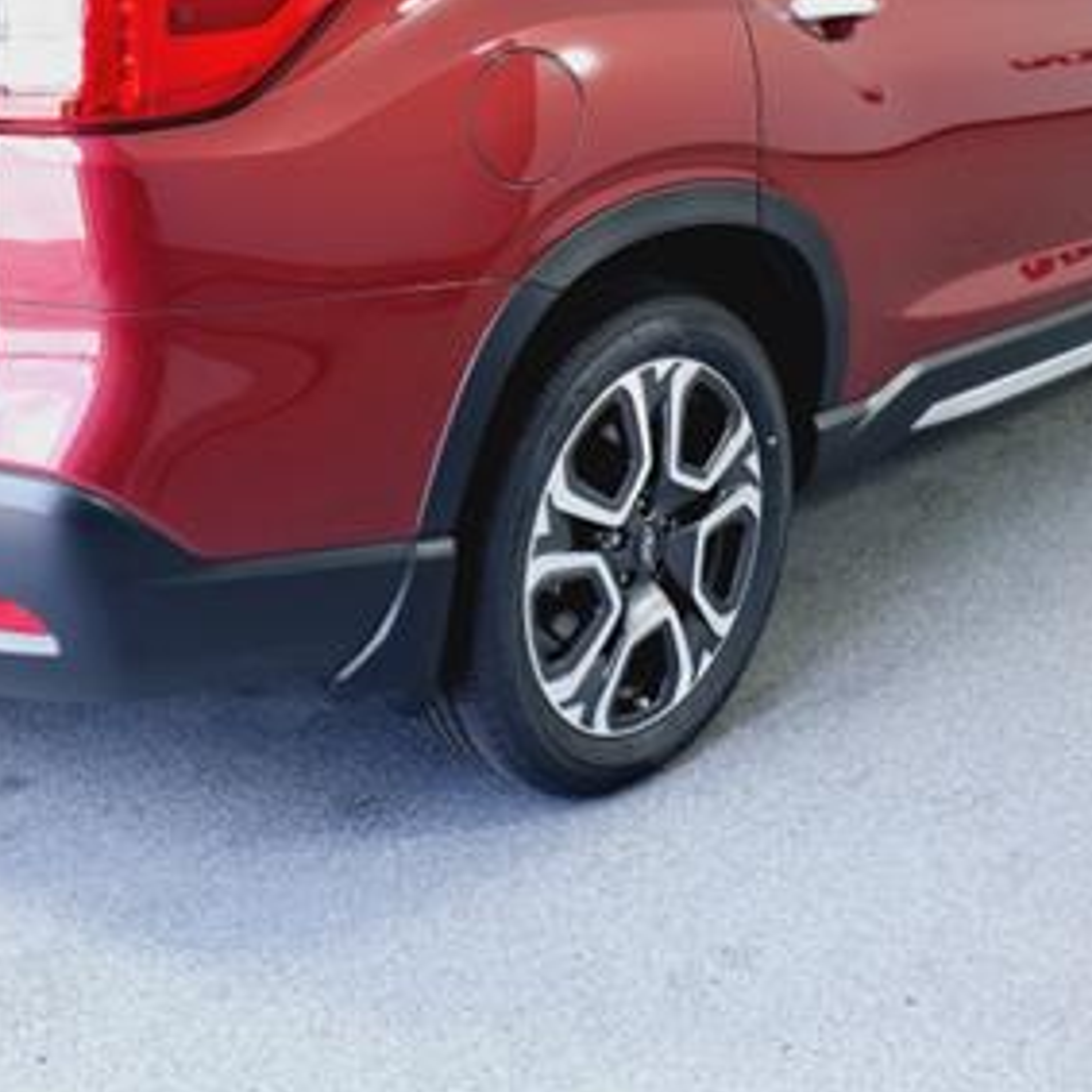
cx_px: 386
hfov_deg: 31.4
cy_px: 177
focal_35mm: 54
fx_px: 1927
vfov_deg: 30.6
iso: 40
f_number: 1.9
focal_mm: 3.58
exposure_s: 1/120
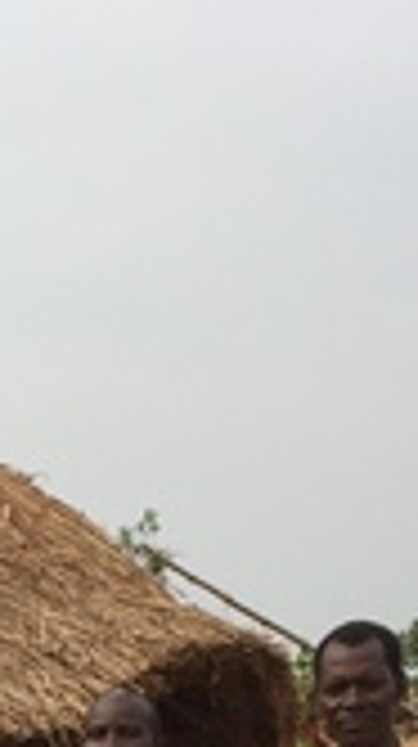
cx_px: -535
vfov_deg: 14.6
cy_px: 1125
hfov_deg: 8.2
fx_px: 2708
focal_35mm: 137
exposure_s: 1/1364
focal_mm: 4.15
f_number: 2.2
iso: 32
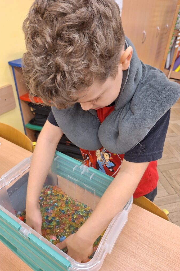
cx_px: 94
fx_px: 180
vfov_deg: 73.8
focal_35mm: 24
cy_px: 135
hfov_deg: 53.1
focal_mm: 5.54
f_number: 1.8
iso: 160
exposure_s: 1/50
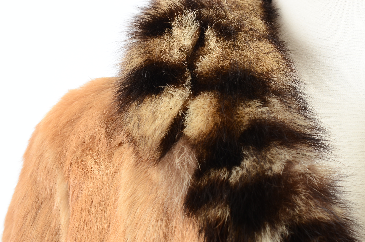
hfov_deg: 24.7
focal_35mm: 82
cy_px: 121
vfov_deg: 16.5
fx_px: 835
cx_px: 182
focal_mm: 55
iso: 320
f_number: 10
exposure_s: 1/60
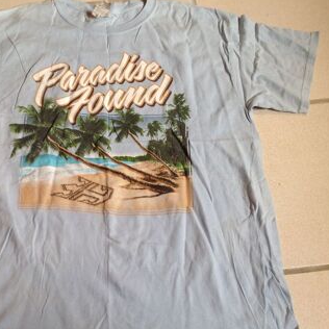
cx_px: 110
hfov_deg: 35.7
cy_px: 184
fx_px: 505
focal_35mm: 47
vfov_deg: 36.0
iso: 50
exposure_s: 1/40
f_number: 2.4
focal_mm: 4.28
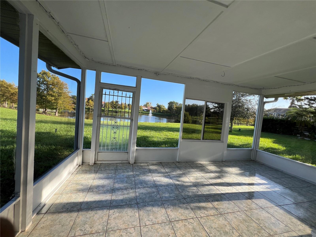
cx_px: 158
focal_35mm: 13
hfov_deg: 106.2
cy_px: 118
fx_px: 119
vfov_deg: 89.9
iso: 32
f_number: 1.8
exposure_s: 1/334
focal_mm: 1.57
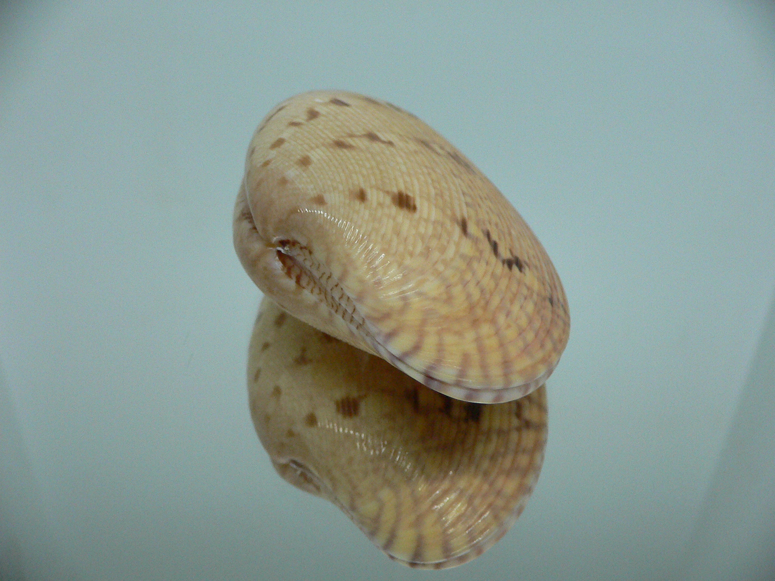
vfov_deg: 40.7
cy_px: 290
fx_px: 784
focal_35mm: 35
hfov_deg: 52.6
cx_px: 388
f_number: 2.8
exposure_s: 1/60
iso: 200
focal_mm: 4.6
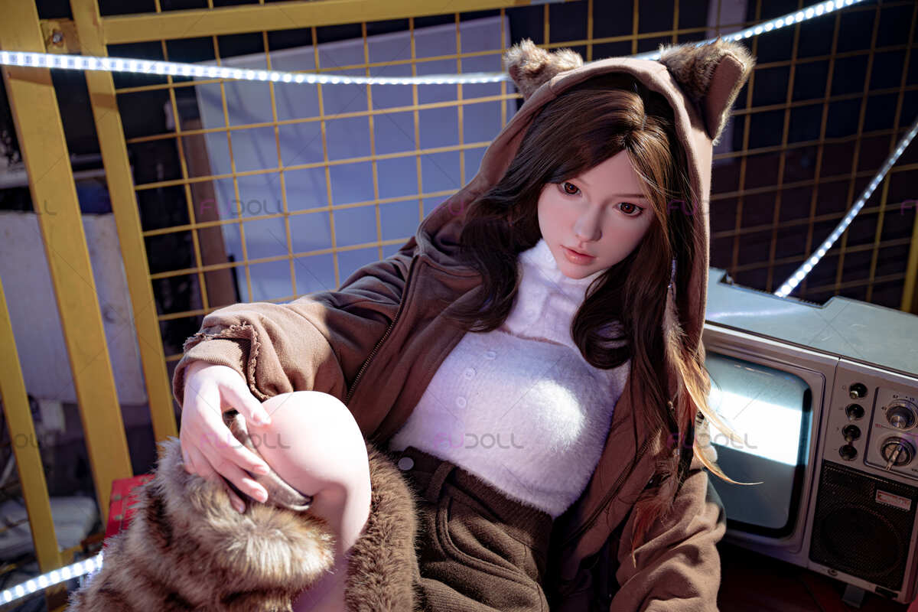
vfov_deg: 29.2
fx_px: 1173
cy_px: 306
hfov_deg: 42.7
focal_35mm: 46
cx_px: 459
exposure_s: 1/200
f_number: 3.2
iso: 800
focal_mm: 46
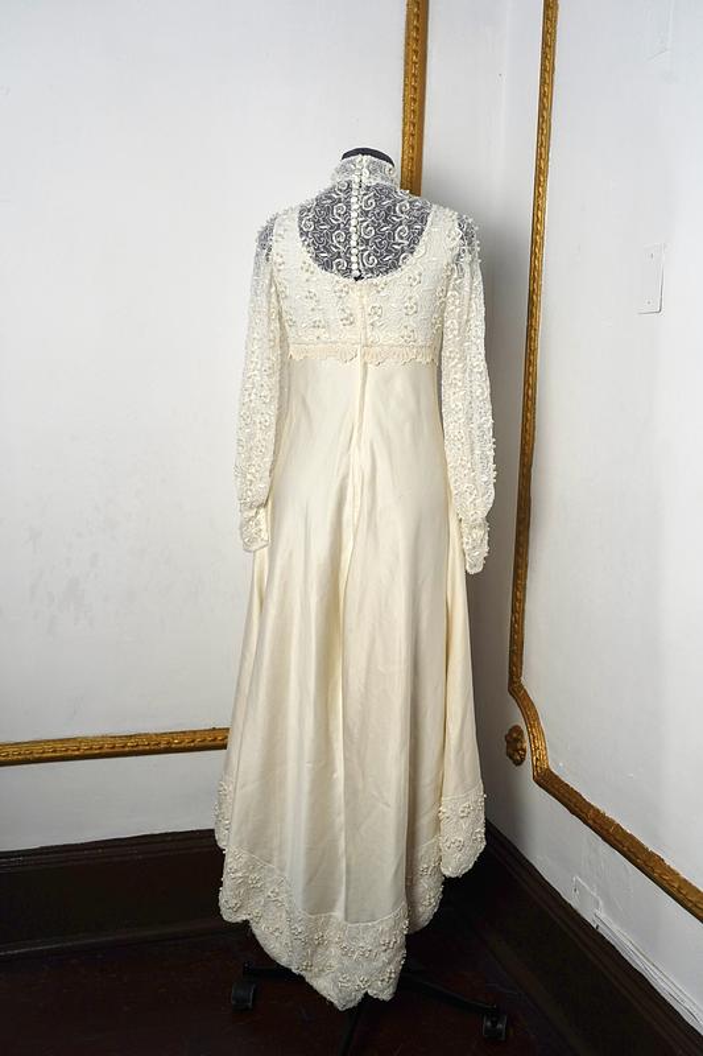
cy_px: 528
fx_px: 1055
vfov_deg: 53.1
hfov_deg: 36.9
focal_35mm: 36
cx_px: 352
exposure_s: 1/125
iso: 400
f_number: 5
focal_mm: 36
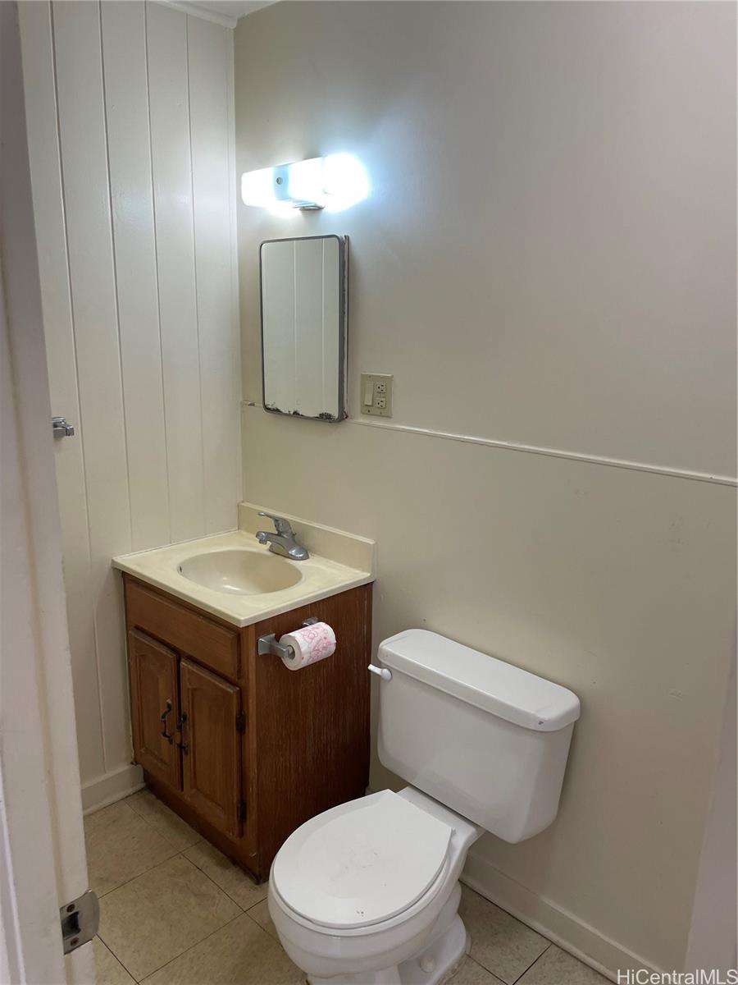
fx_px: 739
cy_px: 492
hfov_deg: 53.1
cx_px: 369
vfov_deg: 67.3
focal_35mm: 26
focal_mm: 4.2
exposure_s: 1/120
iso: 64
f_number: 1.6
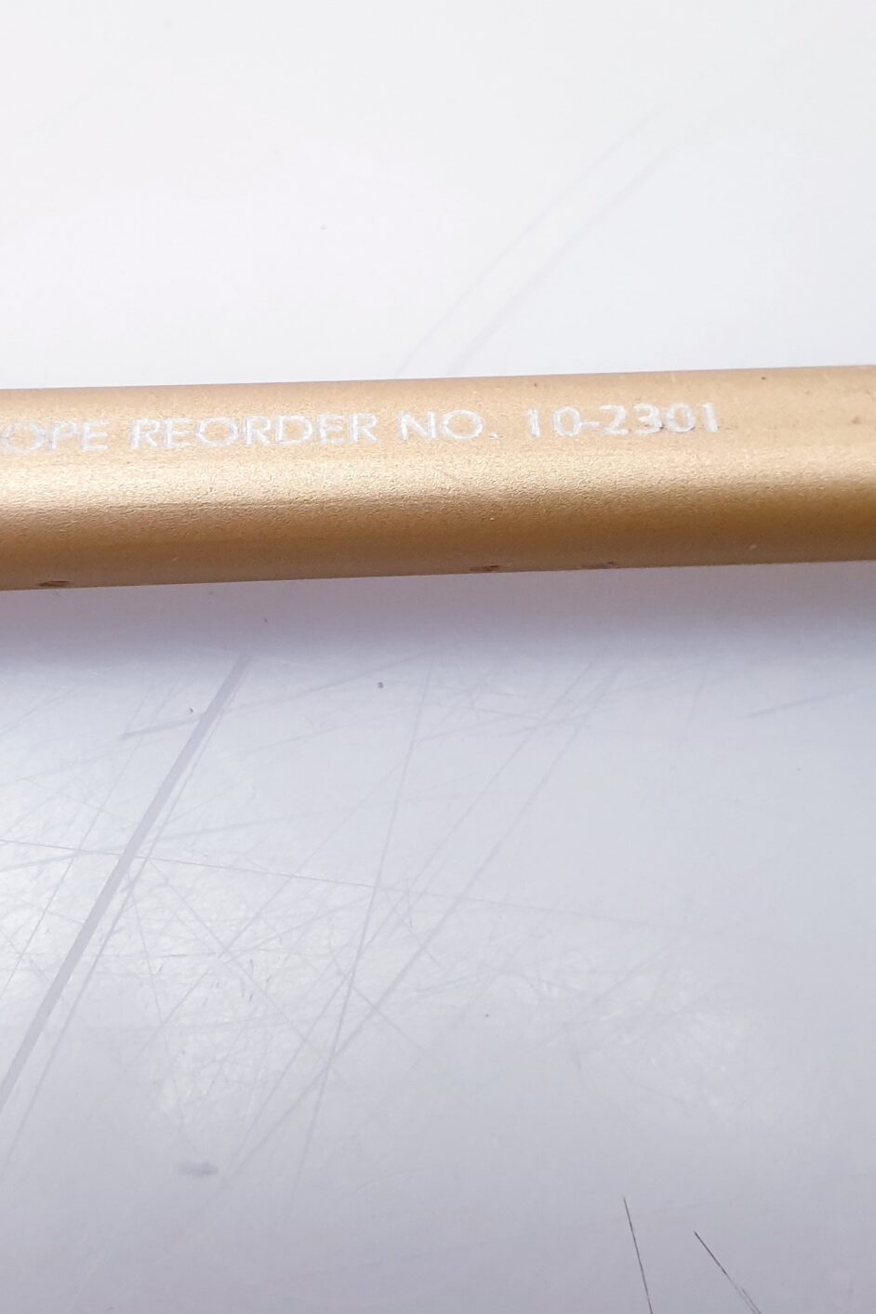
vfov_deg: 40.2
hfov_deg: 27.5
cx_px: 357
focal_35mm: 49
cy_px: 522
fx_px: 1788
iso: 200
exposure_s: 1/50
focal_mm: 4.3
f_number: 2.4
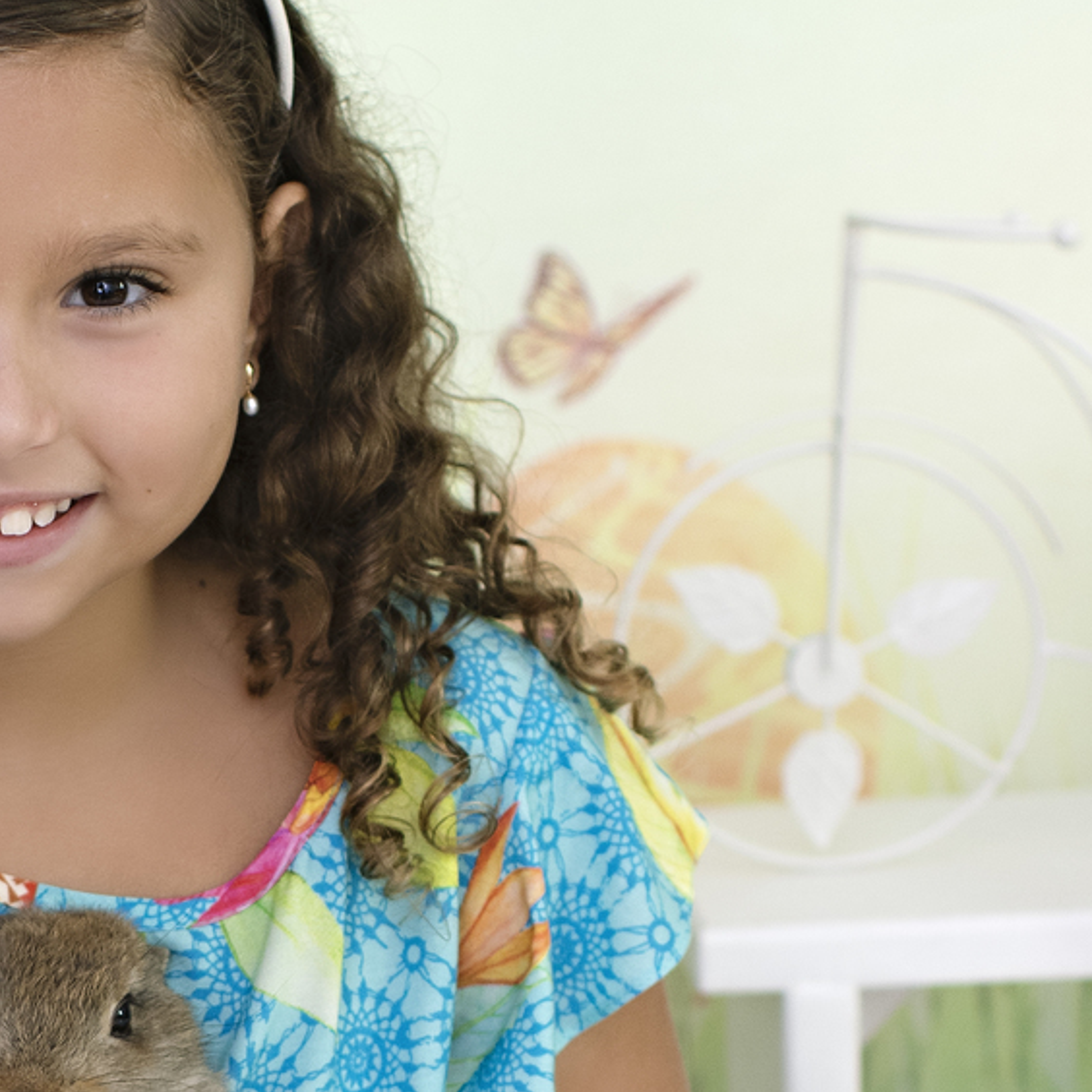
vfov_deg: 12.2
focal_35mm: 142
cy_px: 1047
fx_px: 5081
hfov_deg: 12.2
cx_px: 118
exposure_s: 1/125
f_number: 2.8
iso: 400
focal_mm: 35
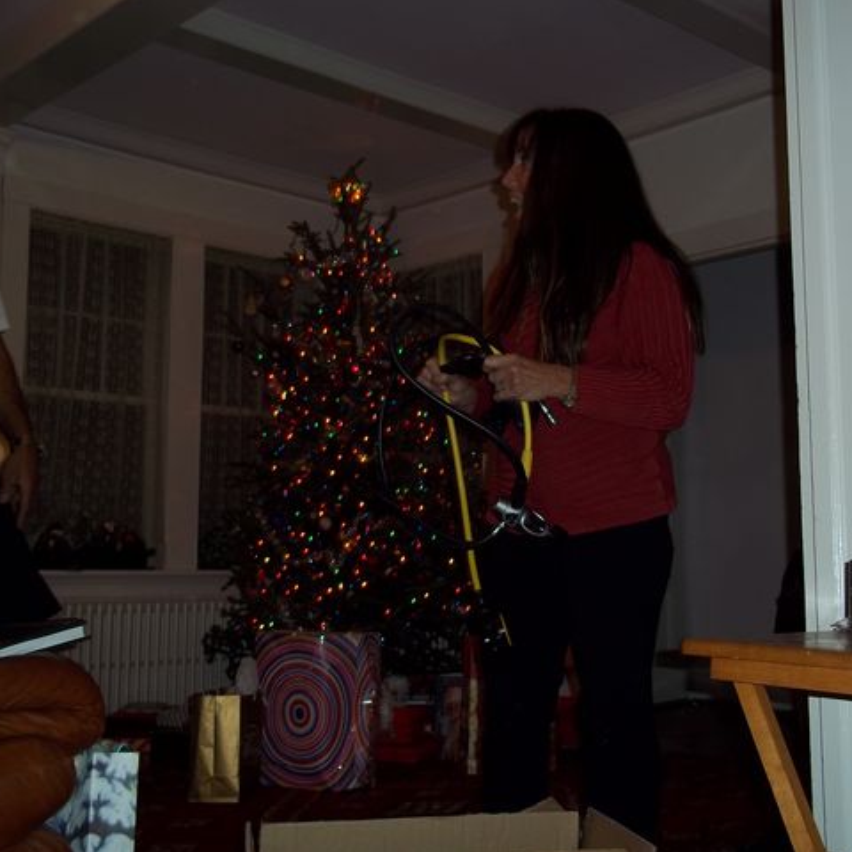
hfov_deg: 39.1
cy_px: 425
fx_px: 1197
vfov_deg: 39.2
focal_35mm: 43
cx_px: 462
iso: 80
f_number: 3.1
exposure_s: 1/30
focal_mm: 6.5
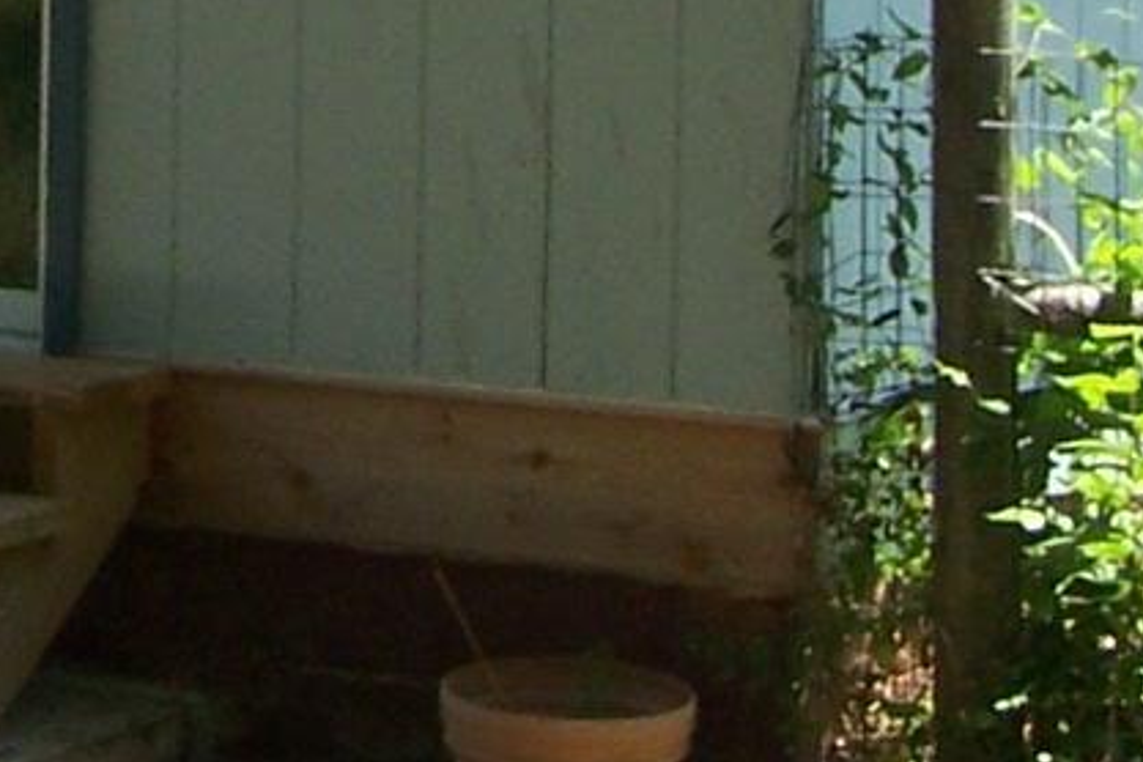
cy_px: -814
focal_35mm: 194
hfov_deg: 10.4
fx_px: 6159
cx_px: -197
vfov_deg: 6.8
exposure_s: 1/350
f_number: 2.8
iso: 80
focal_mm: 6.3
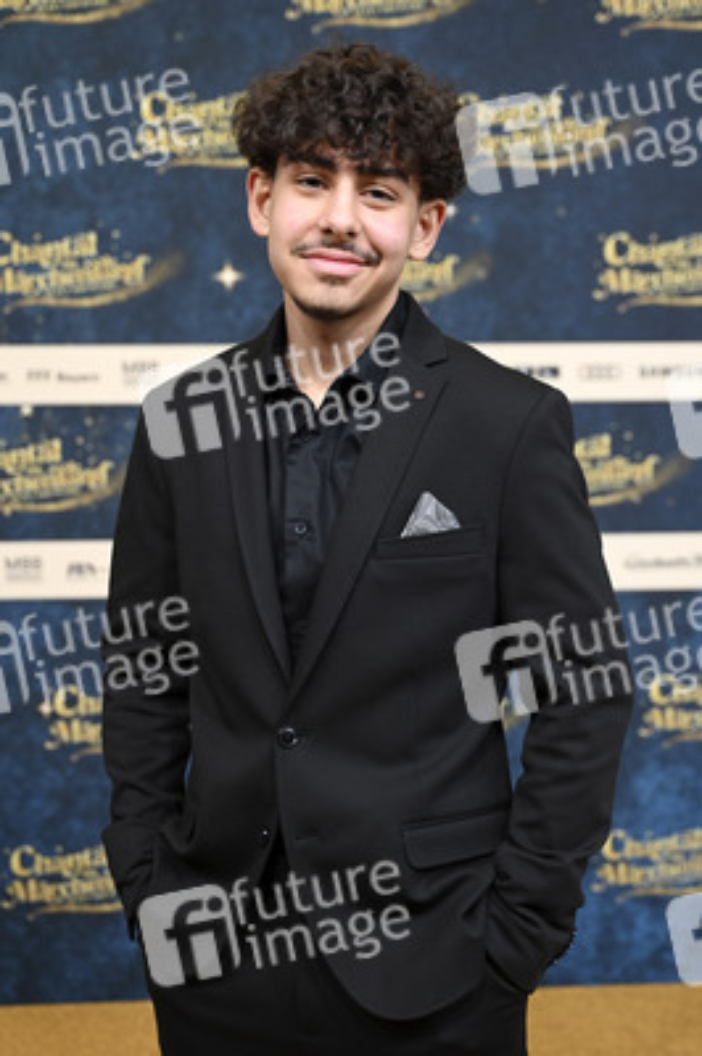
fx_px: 1318
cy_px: 528
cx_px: 351
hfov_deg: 29.8
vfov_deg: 43.6
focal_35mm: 45
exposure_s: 1/160
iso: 320
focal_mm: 45
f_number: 2.8
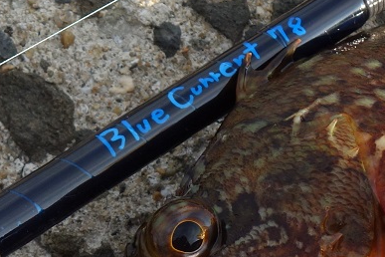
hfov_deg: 11.5
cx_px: 34
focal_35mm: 178
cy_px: 230
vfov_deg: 7.7
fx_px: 1903
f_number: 5.6
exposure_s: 1/400
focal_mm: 15.45
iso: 200
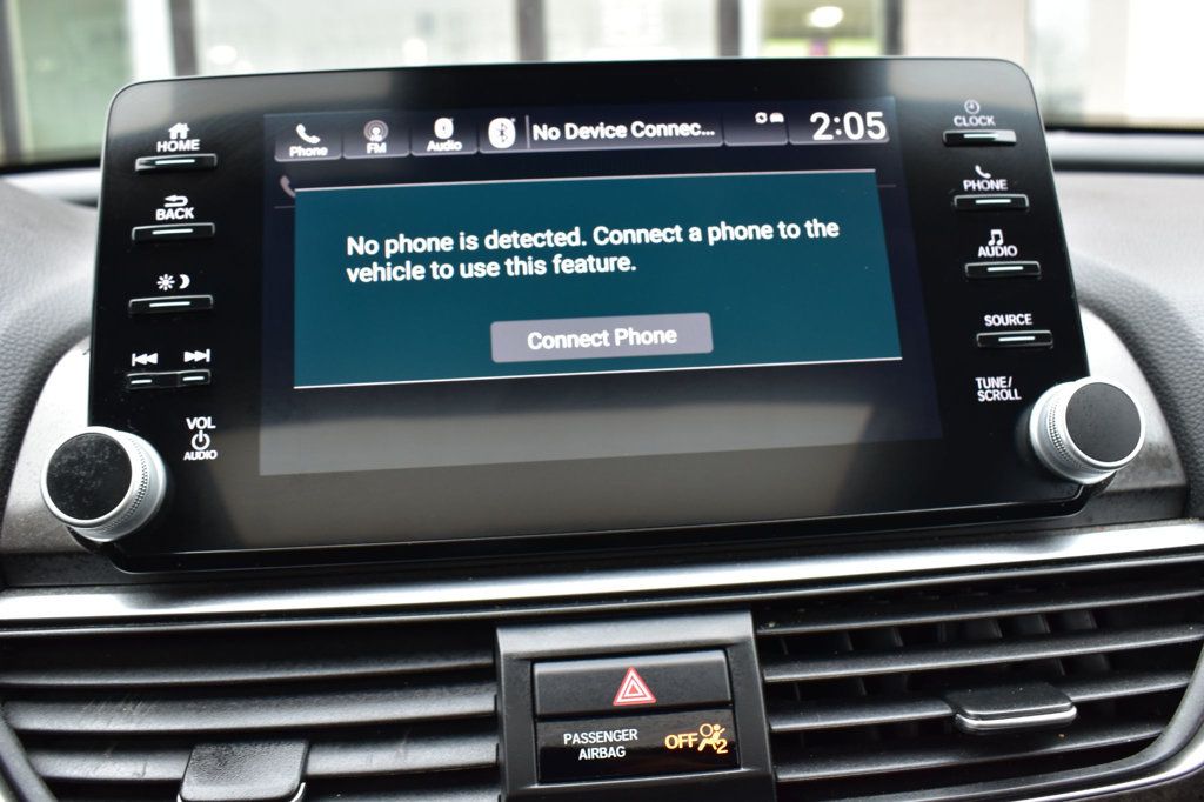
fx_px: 1103
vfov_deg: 39.9
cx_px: 602
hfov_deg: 57.2
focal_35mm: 33
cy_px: 401
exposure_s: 1/20
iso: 400
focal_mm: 22
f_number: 6.3
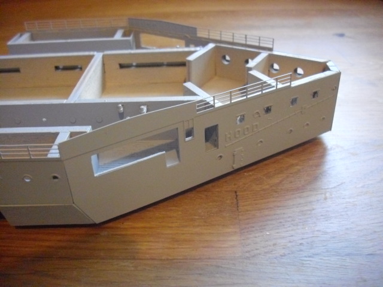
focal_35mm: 38
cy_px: 144
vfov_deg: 37.7
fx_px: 420
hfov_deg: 49.0
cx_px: 192
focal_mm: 6.2
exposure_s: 1/80
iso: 800
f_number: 2.8
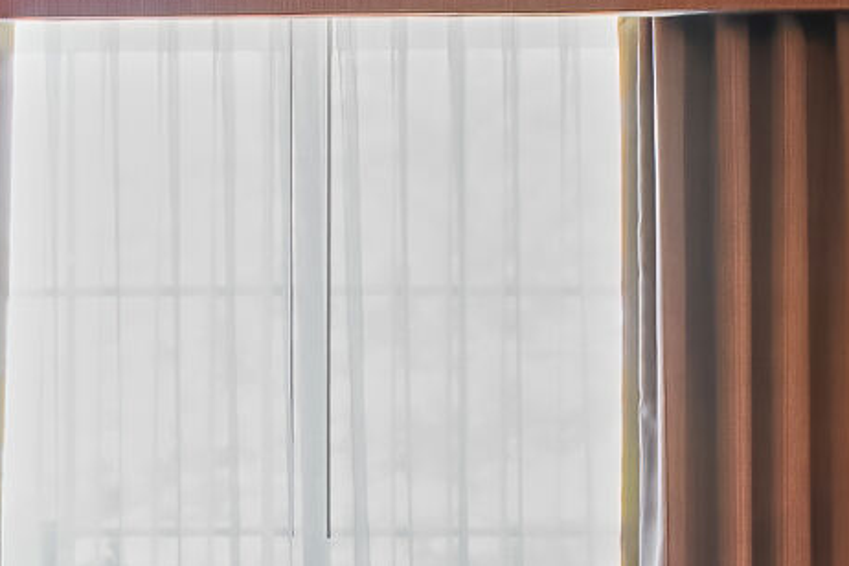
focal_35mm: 107
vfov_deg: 12.4
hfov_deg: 17.8
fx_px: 2529
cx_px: -270
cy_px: 693
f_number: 7.1
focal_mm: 11
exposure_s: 1/2.5
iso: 400
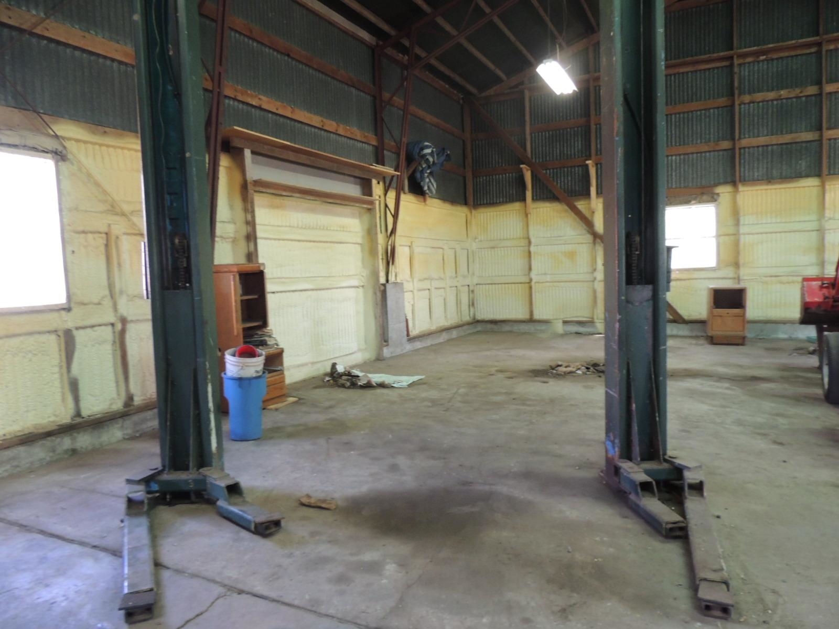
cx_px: 420
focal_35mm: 24
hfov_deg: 71.6
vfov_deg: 56.8
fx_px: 582
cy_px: 314
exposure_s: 1/20
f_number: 3
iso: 400
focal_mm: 4.3
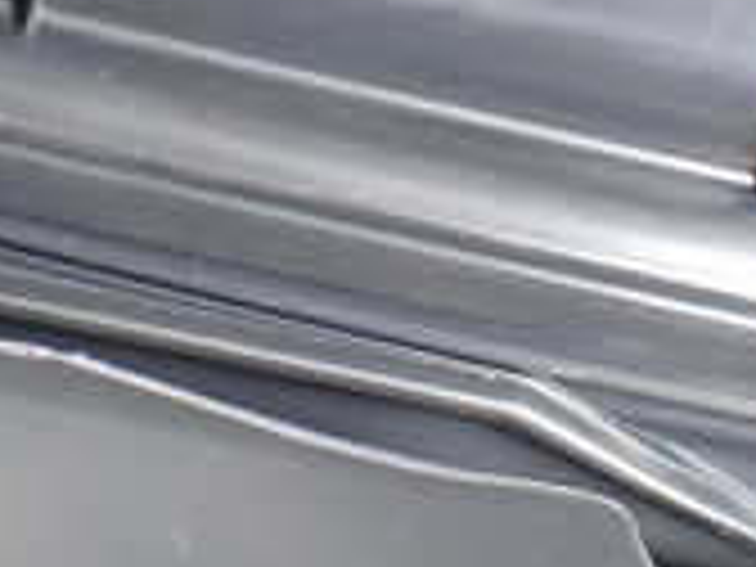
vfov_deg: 13.7
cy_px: 40
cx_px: 225
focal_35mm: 107
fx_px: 2337
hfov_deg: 18.3
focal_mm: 5.4
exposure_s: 1/125
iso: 500
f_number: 2.3
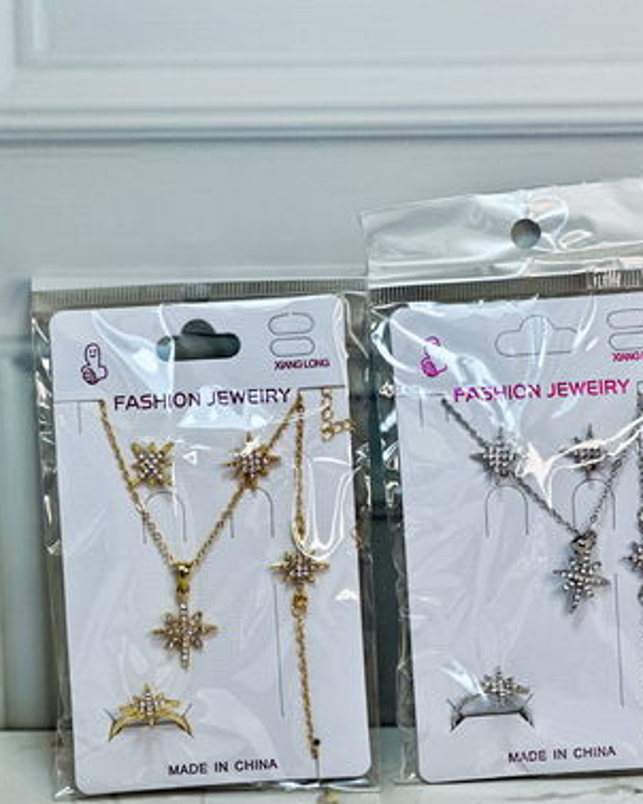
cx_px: 364
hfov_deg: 14.5
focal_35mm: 106
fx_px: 2524
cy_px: 509
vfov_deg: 18.1
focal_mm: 9
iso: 64
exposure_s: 1/100
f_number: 2.8
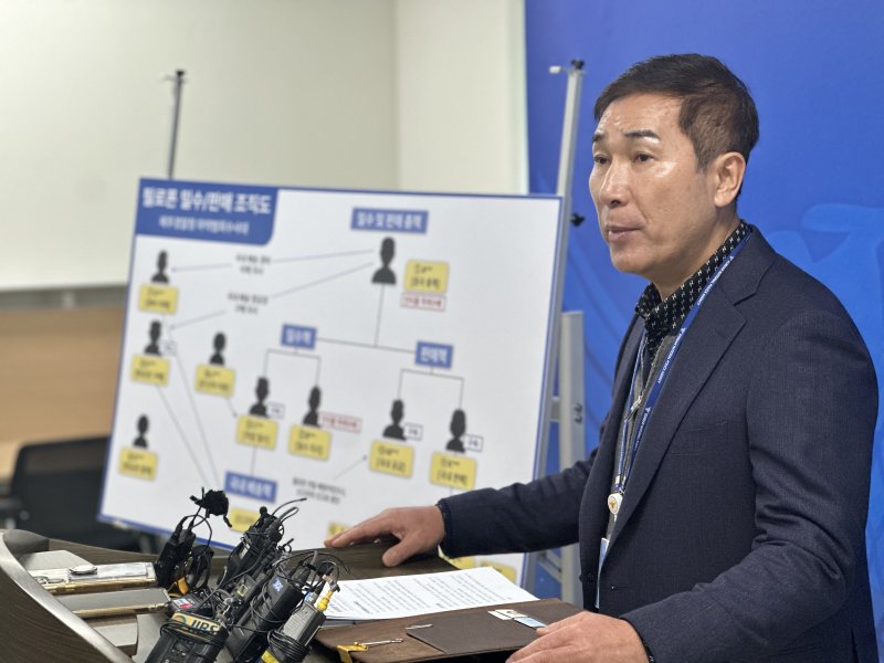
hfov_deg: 25.3
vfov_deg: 19.1
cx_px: 442
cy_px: 332
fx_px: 1966
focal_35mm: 77
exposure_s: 1/99
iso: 250
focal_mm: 9
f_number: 2.8
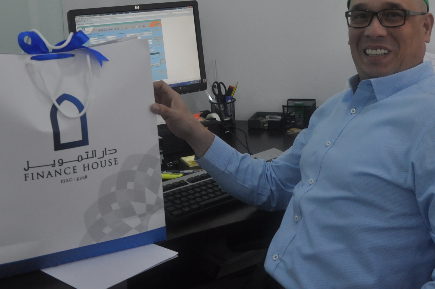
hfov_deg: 35.5
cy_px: 33
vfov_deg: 23.6
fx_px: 674
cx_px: 283
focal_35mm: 56
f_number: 3.8
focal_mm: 21
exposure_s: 1/160
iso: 800
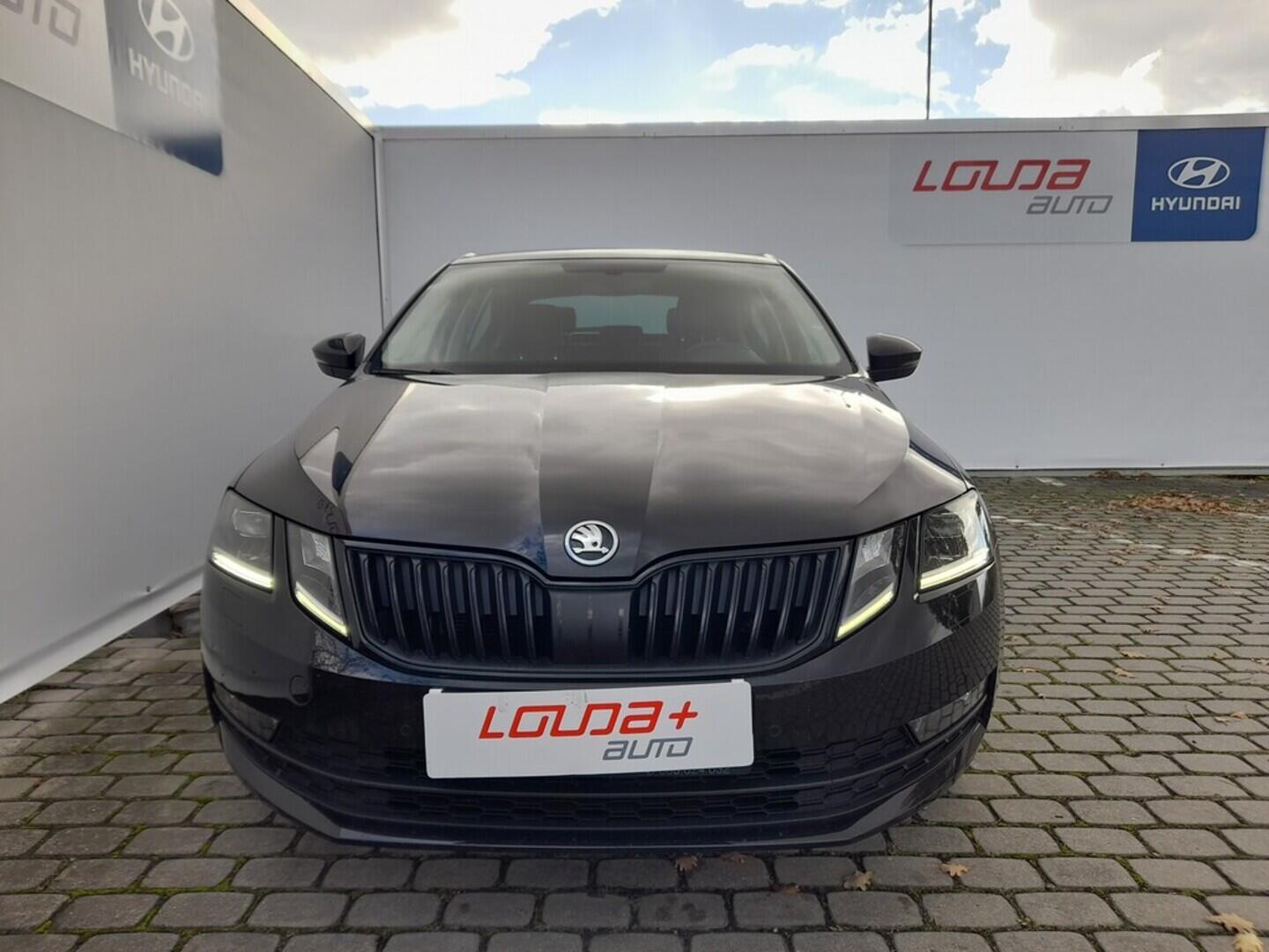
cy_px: 476
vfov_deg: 54.9
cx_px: 634
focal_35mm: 25
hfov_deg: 69.4
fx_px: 916
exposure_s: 1/152
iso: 20
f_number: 2
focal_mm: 4.6
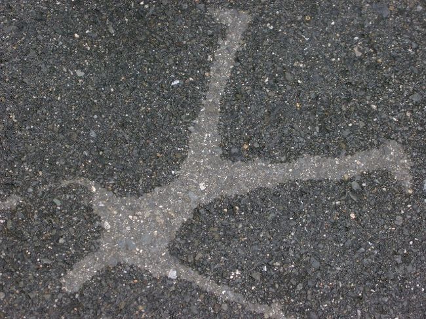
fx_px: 1366
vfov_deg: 13.3
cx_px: 213
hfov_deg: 17.7
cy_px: 160
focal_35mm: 111
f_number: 4.8
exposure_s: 1/100
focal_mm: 22.8
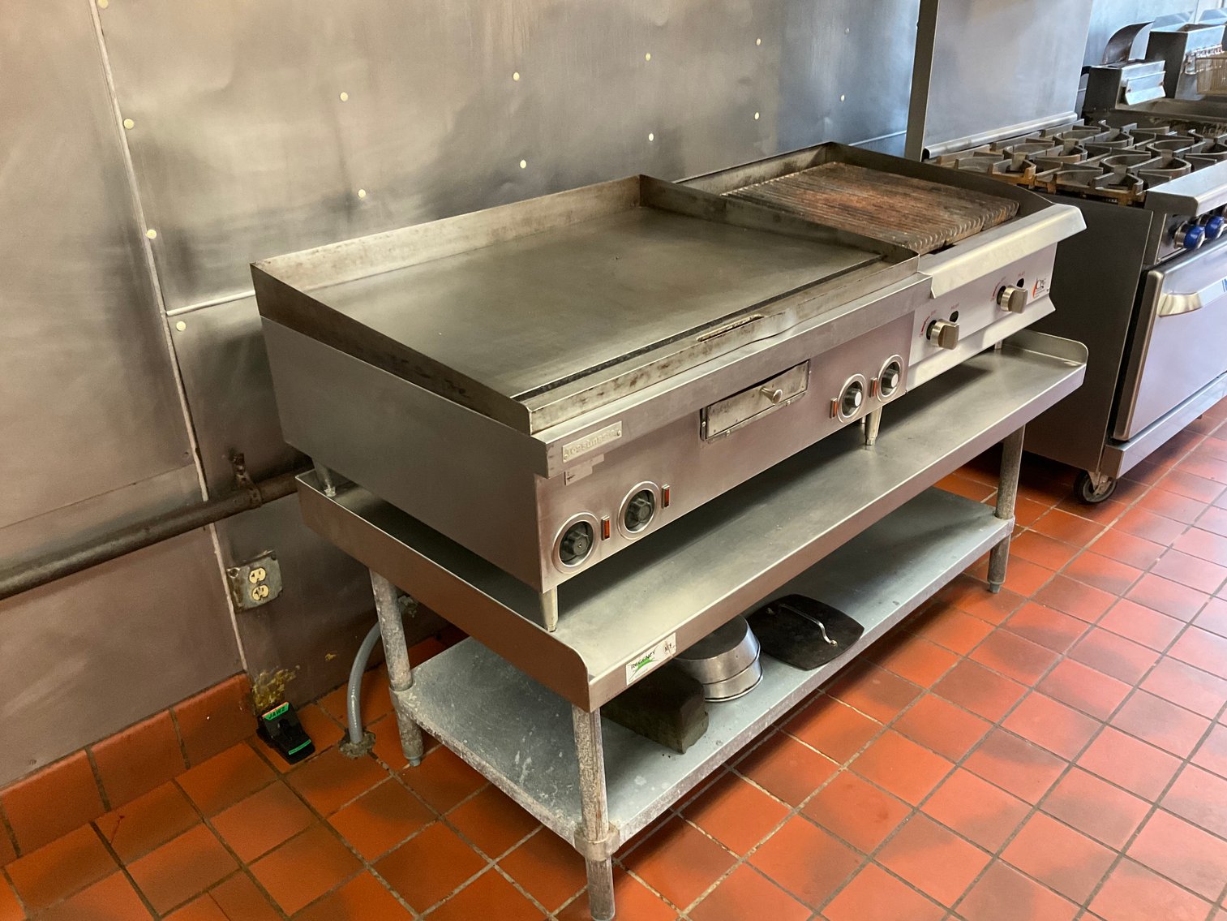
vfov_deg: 48.2
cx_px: 614
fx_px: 1028
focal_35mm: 29
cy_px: 460
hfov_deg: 61.7
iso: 250
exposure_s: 1/60
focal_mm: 3
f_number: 1.8
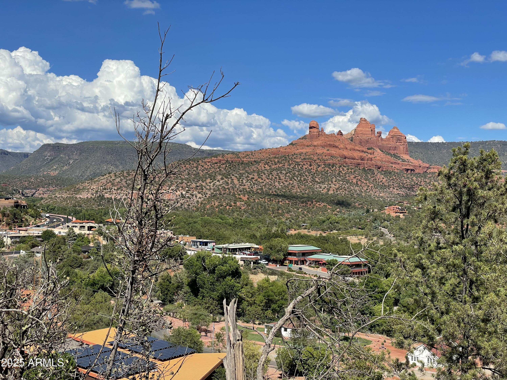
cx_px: 254
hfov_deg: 36.8
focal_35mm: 52
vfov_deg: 28.0
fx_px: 762
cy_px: 190
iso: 25
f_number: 2
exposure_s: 1/2179
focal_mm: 6
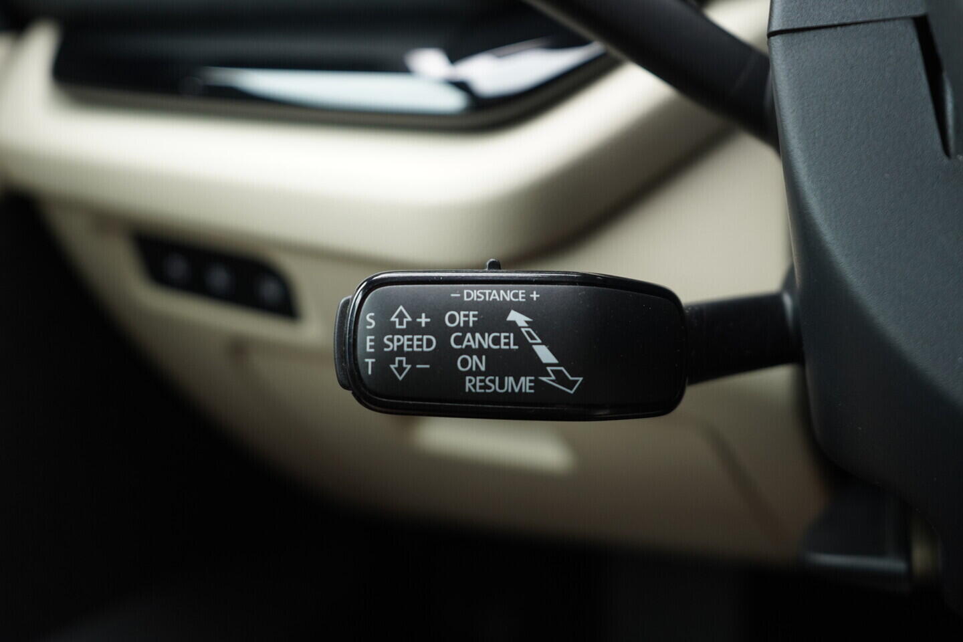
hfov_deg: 53.1
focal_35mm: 36
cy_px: 321
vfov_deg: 36.9
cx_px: 482
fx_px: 963
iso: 400
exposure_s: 1/30
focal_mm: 24
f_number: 3.2
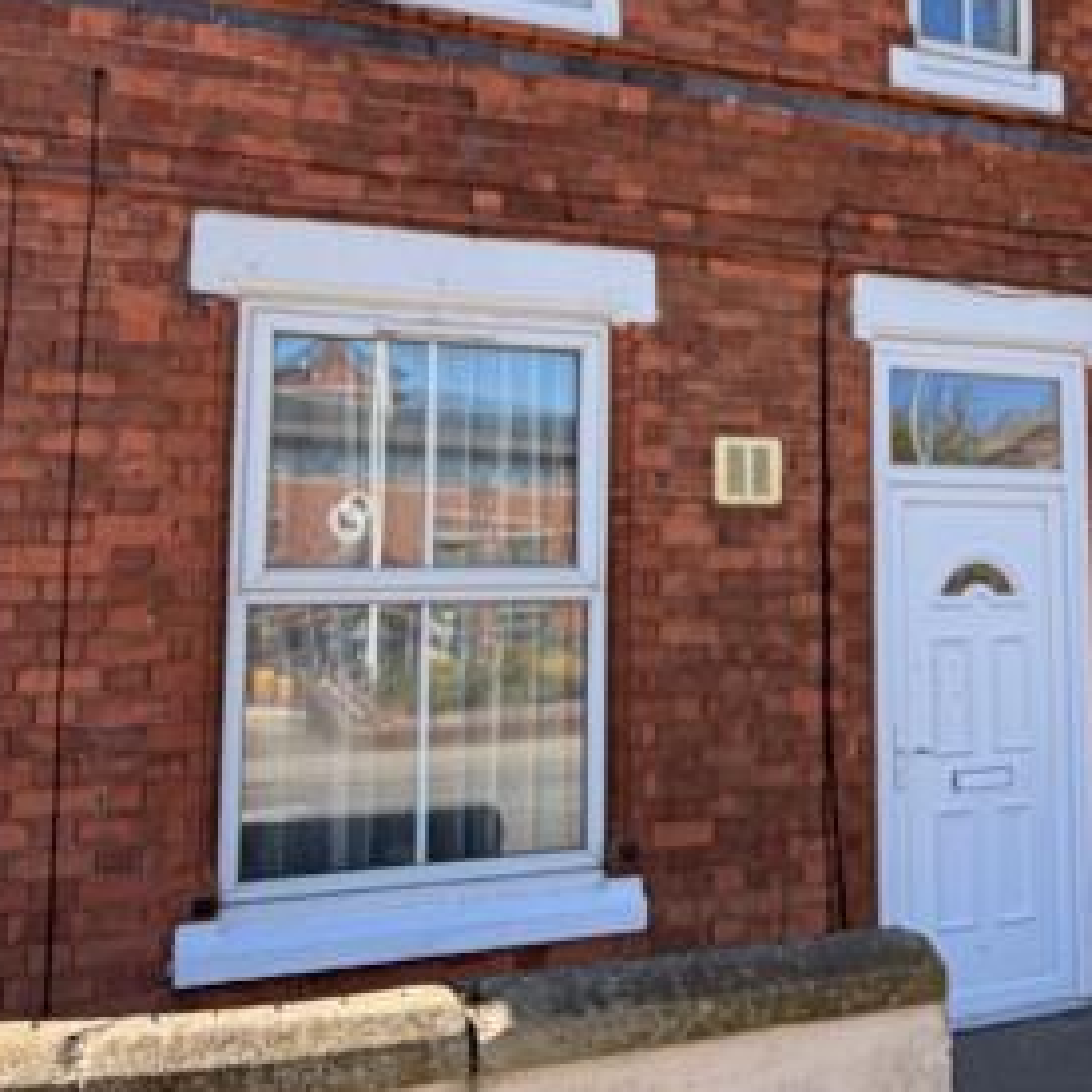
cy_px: 405
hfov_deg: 34.8
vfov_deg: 36.6
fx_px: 1642
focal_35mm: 46
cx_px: 973
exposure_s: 1/218
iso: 40
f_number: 2.2
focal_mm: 2.22
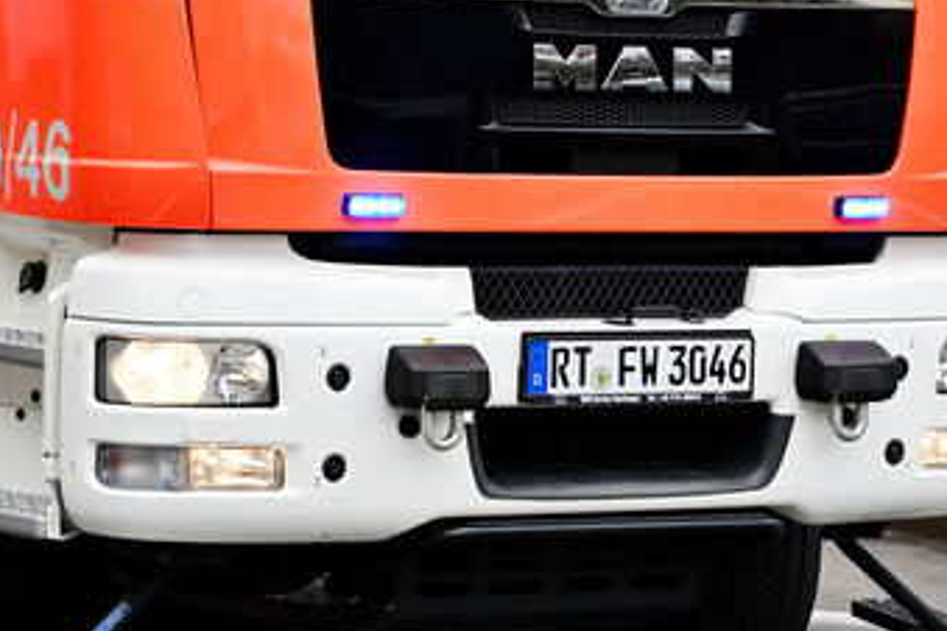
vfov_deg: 10.9
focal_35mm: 124
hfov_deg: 16.1
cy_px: -120
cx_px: -47
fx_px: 3262
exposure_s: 1/1600
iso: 800
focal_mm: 35
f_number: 4.5
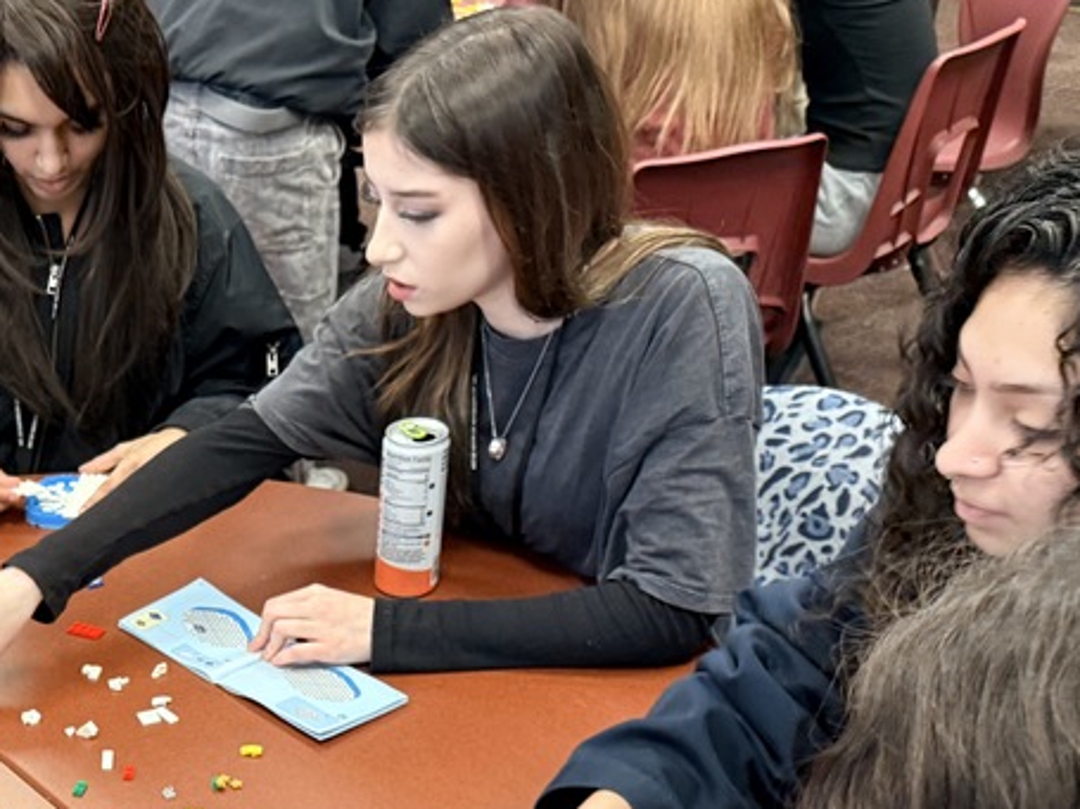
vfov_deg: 25.6
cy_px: 818
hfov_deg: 32.6
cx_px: -2
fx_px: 1684
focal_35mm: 54
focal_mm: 6.76
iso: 250
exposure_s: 1/60
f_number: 1.78
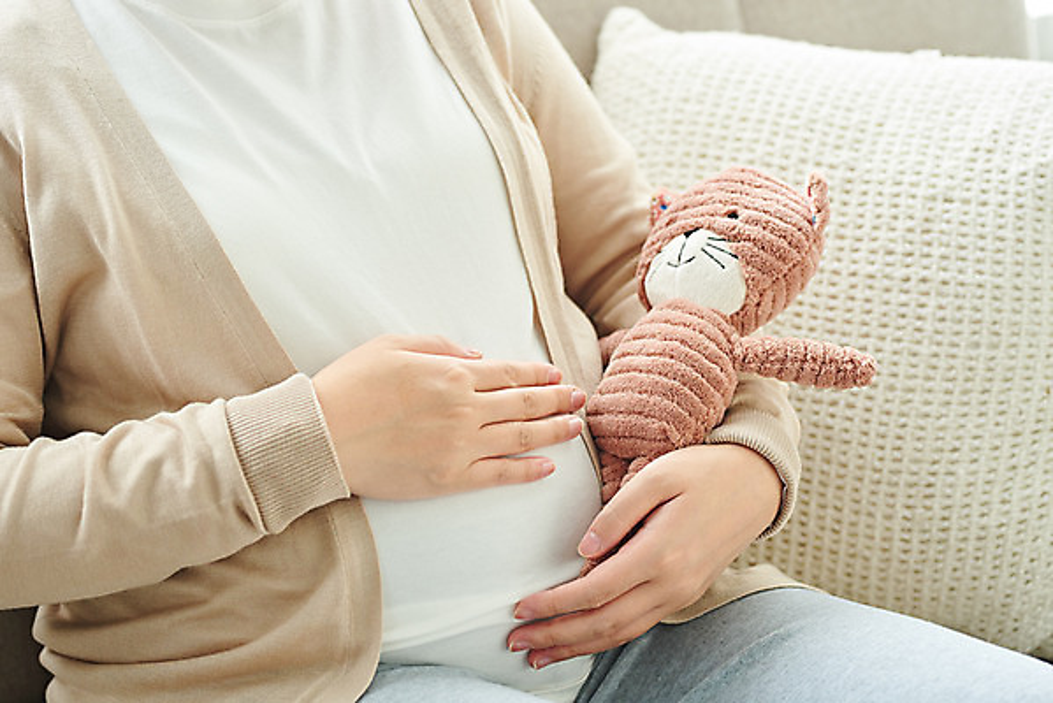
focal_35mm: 85
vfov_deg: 16.1
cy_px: 352
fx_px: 2487
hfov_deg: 23.9
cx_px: 526
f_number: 3.2
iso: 500
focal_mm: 85
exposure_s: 1/100
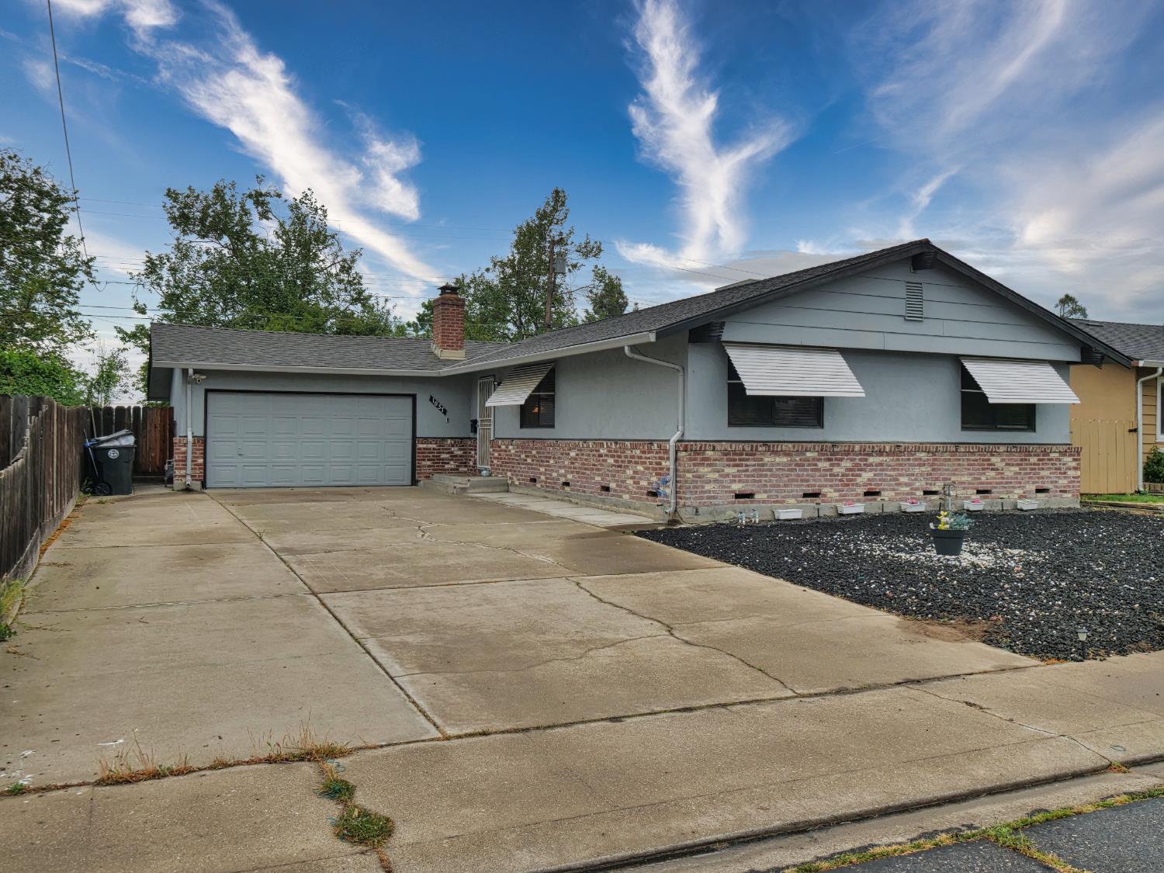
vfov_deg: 49.7
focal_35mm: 28
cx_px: 582
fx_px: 942
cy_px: 436
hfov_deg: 63.4
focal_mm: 14
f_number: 7.1
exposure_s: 1/125
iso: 160
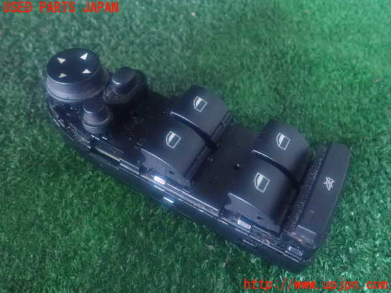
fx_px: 339
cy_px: 146
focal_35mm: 30
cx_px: 196
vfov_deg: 46.8
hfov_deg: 60.0
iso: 1600
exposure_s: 1/30
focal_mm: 5.5
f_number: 2.3
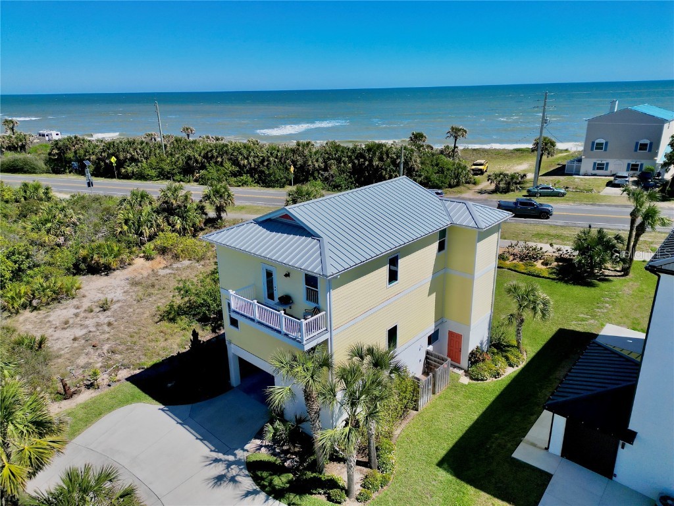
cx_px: 337
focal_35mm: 24
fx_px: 467
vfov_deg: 56.8
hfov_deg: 71.6
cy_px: 253
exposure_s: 1/6000
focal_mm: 6.72
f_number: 1.7
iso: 130
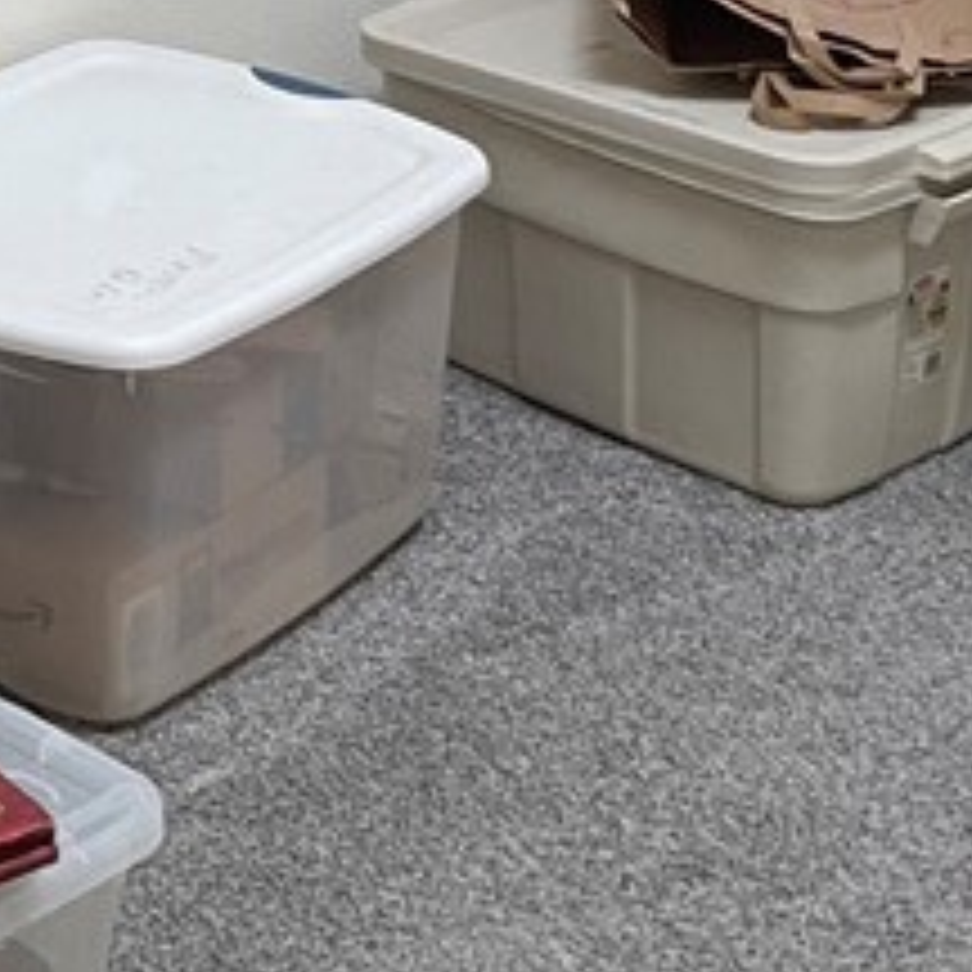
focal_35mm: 109
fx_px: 3463
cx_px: -306
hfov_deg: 15.2
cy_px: -657
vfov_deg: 14.5
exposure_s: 1/60
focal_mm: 4.2
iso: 125
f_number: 1.6
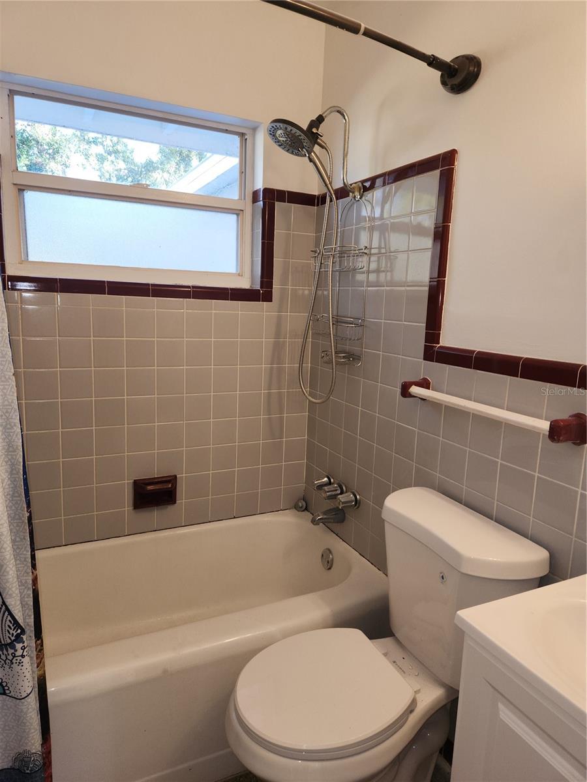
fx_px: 520
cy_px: 391
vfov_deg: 73.9
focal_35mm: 23
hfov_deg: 58.9
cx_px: 294
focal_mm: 5.4
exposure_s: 1/60
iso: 32
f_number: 1.8
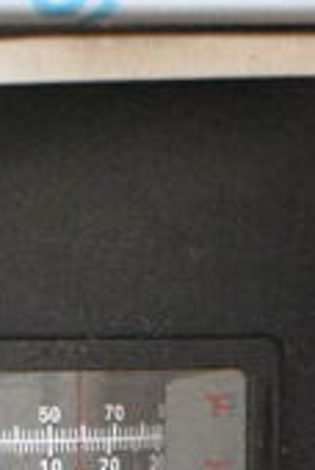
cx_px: 64
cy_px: 847
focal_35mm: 145
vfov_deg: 12.8
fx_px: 1895
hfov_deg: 9.5
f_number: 5.6
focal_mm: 18
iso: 6400
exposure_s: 1/125
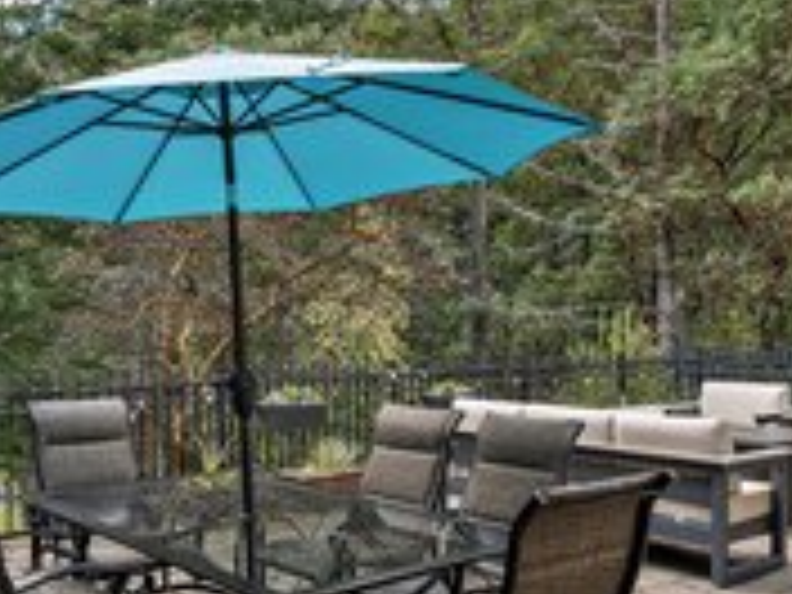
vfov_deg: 37.7
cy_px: 261
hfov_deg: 48.7
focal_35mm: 38
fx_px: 869
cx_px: 322
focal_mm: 16
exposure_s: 1/100
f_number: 7.1
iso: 320
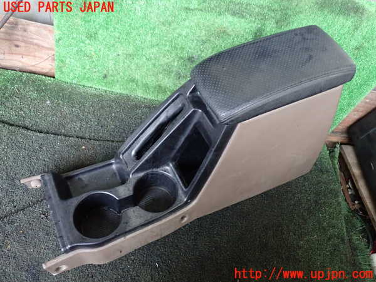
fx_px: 326
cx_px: 188
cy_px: 141
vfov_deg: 46.8
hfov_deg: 60.0
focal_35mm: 30
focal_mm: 5.4
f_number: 2.3
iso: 800
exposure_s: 1/25
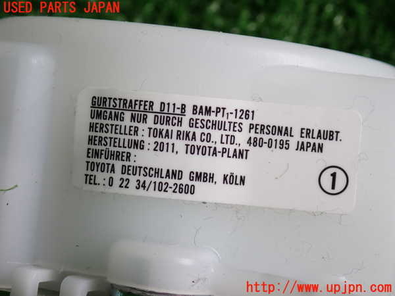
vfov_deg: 14.8
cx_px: 198
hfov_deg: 19.6
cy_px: 148
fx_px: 1141
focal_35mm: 100
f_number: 4.9
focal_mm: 18
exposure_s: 1/125
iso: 160
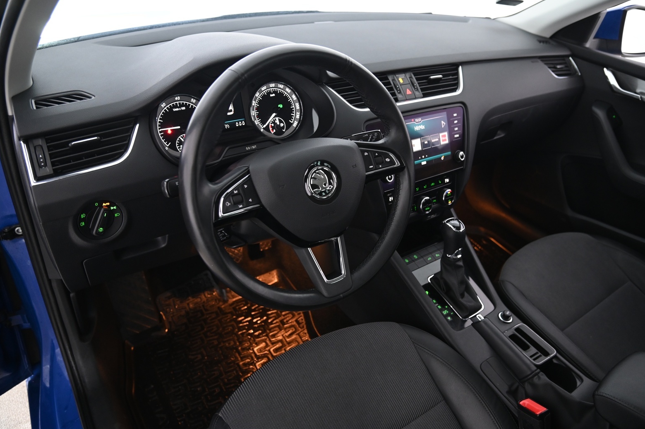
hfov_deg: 71.5
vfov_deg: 51.2
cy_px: 221
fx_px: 448
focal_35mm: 25
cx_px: 327
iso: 2000
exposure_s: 1/15
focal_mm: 24
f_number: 4
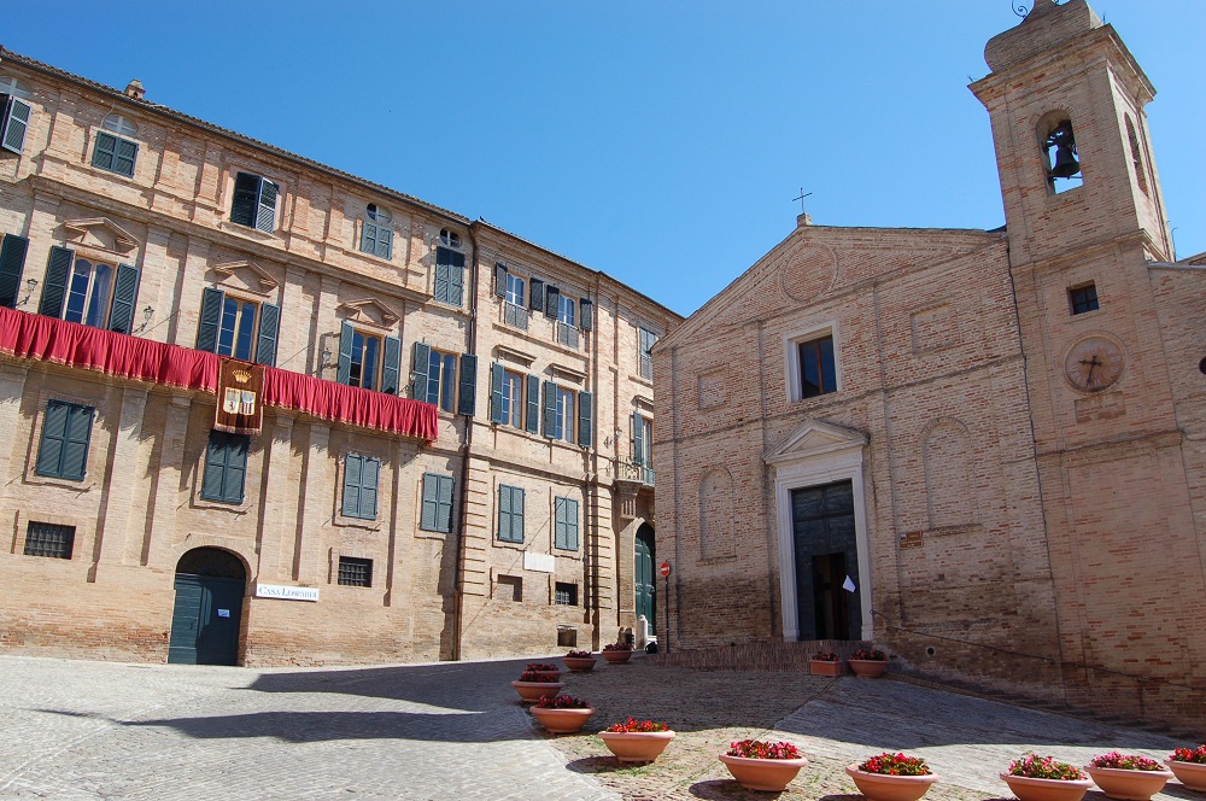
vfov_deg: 47.8
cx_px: 603
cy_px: 400
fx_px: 903
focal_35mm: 27
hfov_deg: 67.4
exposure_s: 1/320
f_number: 9
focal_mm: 18
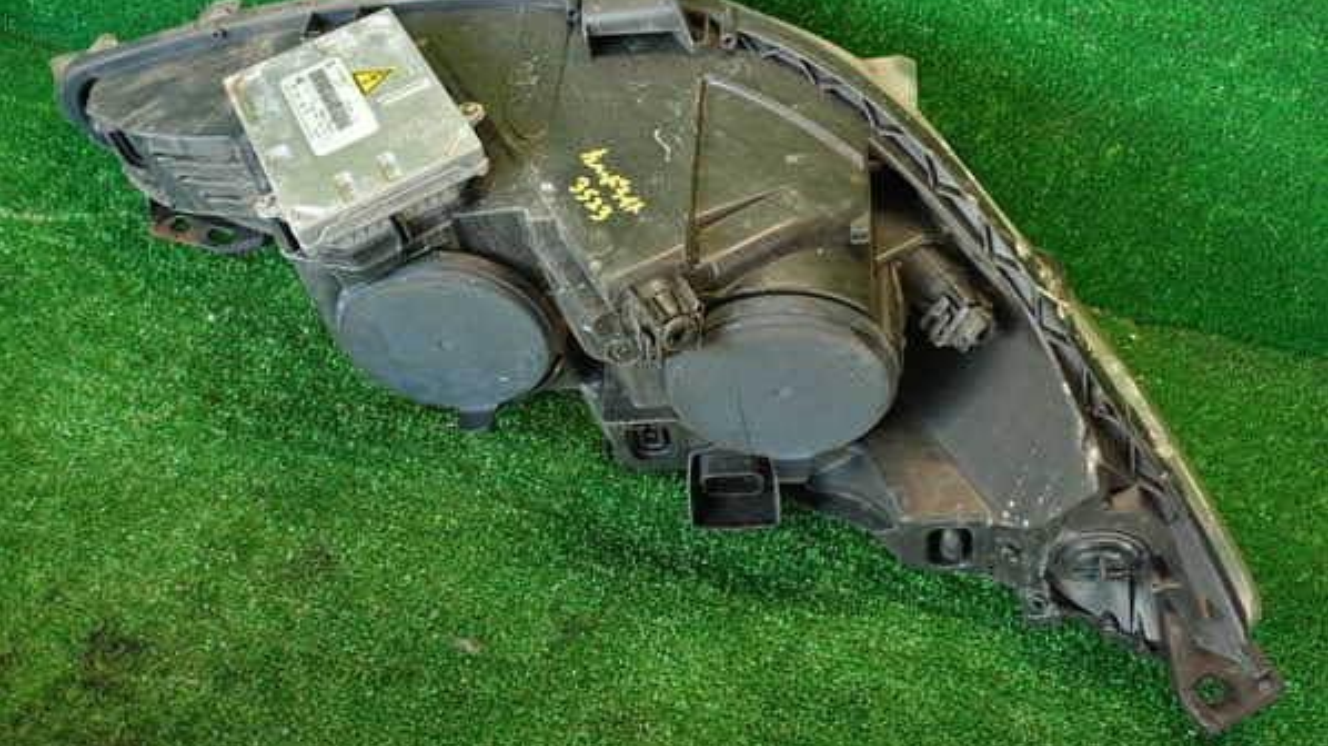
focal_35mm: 35
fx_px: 1232
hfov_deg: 56.6
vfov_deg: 33.7
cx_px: 664
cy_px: 335
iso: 200
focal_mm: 5.79
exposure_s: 1/30
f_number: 2.4
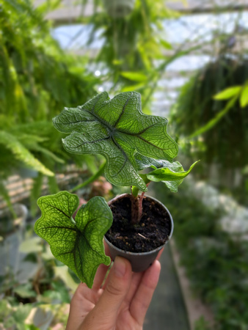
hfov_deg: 56.9
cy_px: 165
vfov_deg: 71.6
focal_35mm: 24
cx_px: 124
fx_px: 229
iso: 50
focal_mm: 5.23
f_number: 1.8
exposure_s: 1/269
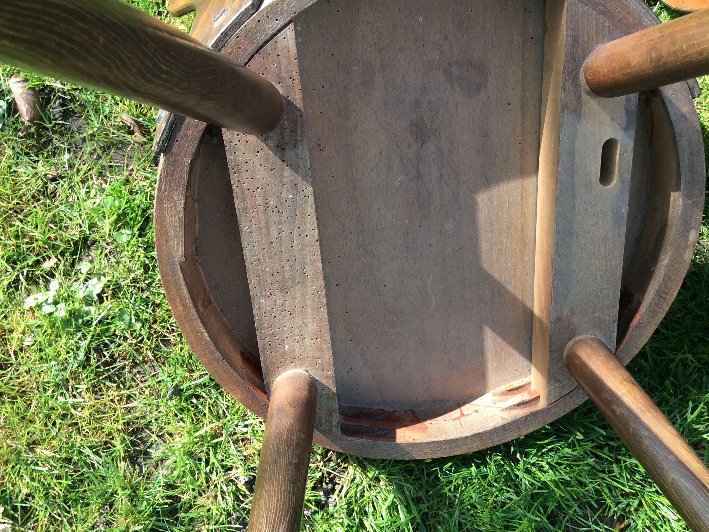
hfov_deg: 54.0
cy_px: 260
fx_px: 696
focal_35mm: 34
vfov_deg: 41.8
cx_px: 353
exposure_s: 1/231
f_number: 2.4
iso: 32
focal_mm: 3.3
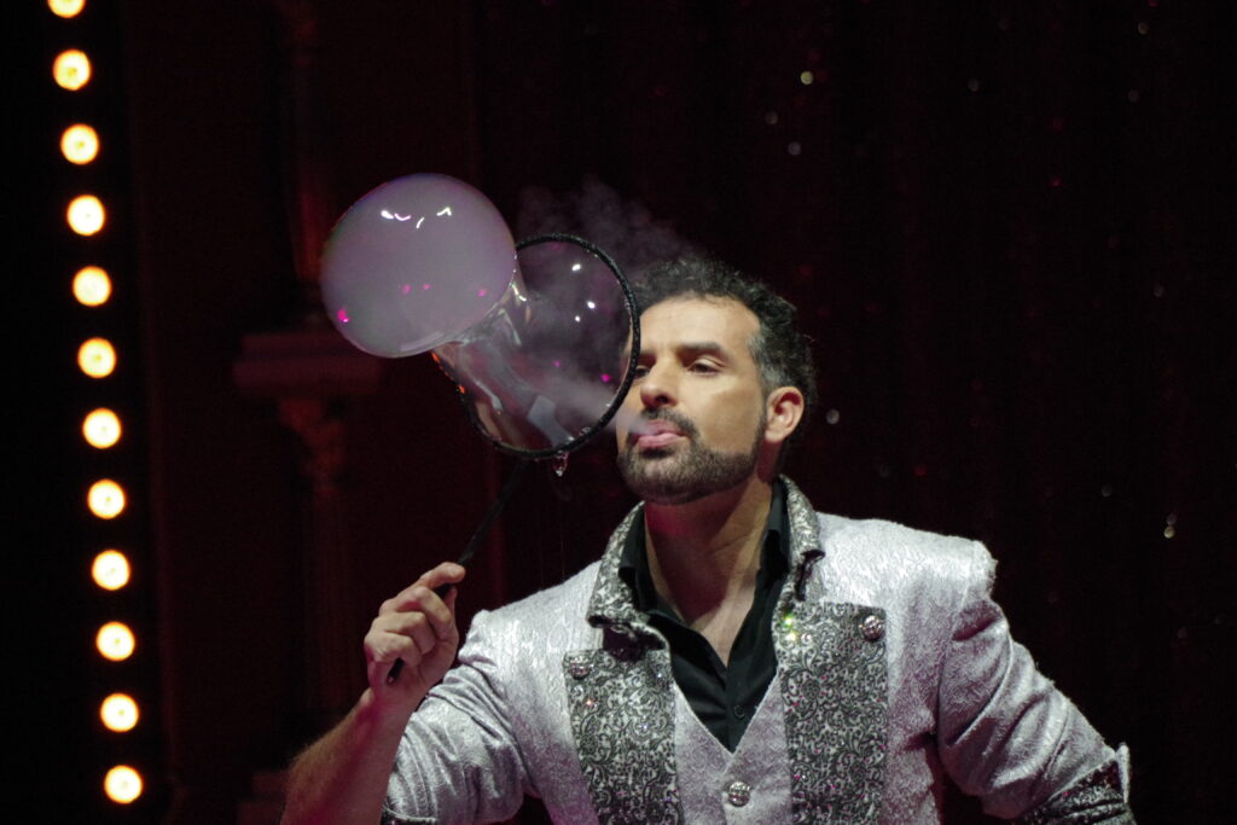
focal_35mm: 300
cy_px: 412
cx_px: 618
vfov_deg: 4.6
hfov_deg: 6.9
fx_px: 10309
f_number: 5.6
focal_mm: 200
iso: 6400
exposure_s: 1/125
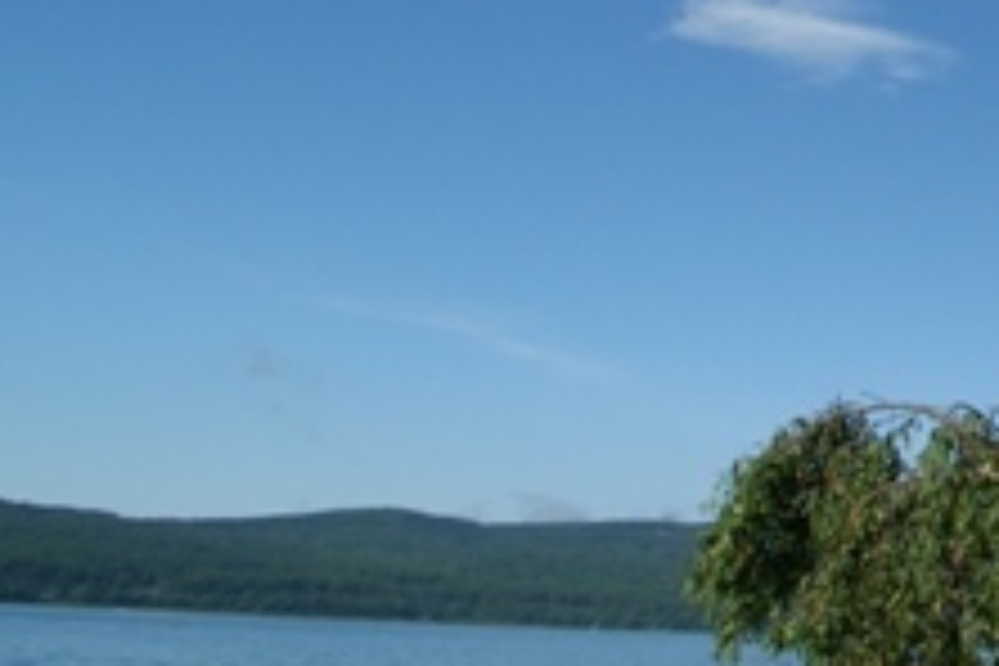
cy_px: 45
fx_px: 1498
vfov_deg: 24.2
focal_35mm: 54
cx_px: 1624
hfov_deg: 24.7
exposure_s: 1/640
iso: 200
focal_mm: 10
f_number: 8
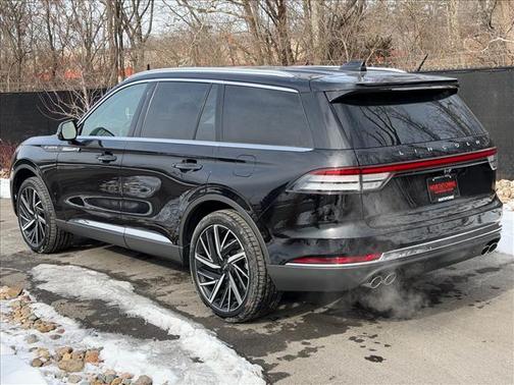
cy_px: 192
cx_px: 257
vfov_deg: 30.3
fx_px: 713
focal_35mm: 48
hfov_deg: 39.7
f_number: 1.78
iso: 100
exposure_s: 1/2342
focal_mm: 6.76
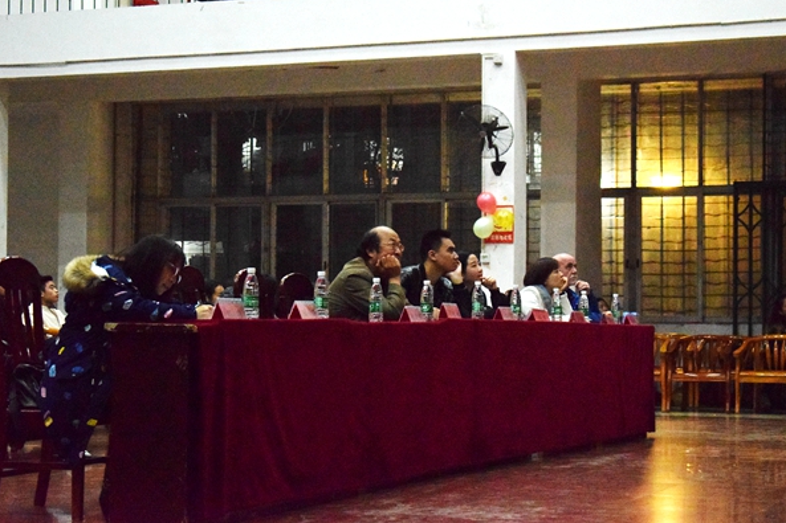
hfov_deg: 24.3
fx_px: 1823
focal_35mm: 84
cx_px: 390
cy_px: 261
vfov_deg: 16.3
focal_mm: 55
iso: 12800
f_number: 5.6
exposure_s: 1/100
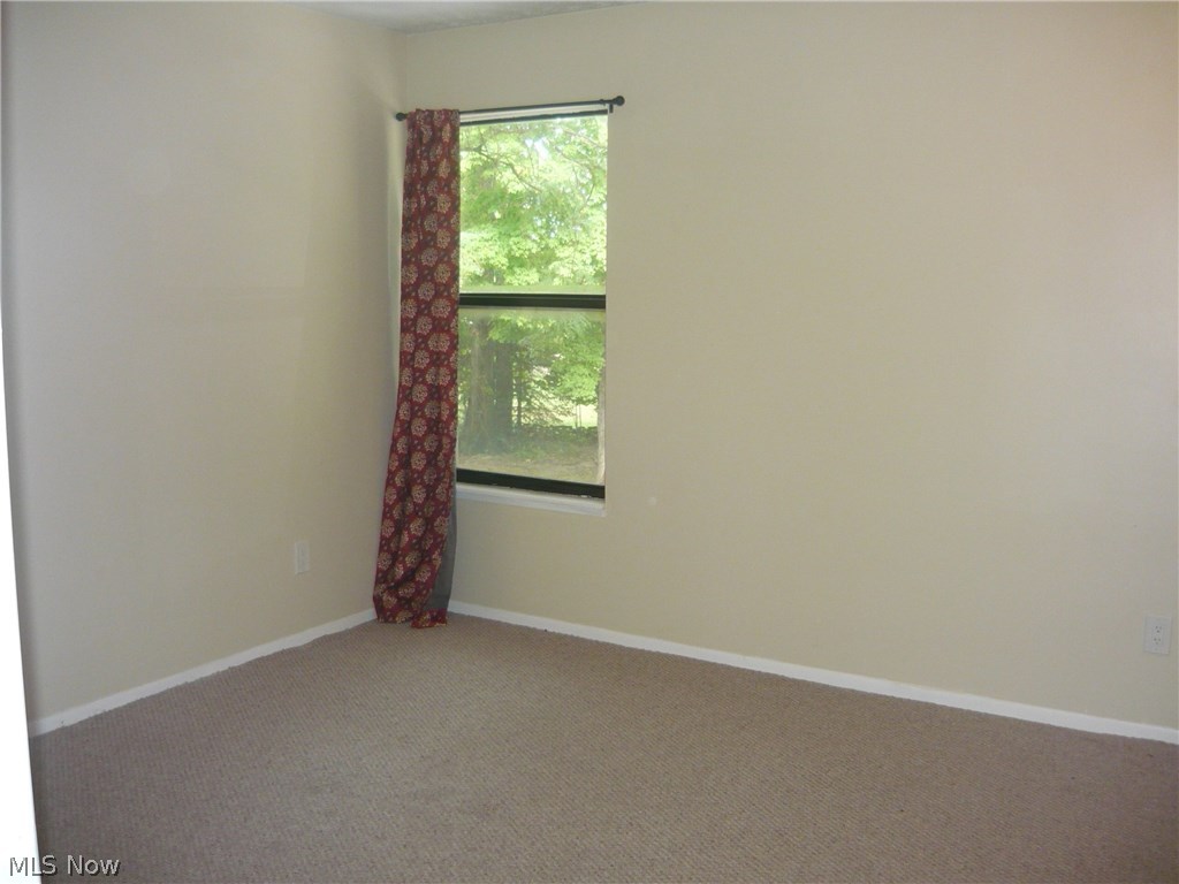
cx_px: 590
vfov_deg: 42.9
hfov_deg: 55.4
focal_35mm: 33
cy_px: 442
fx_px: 1124
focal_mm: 5.5
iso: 250
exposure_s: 1/30
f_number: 2.8
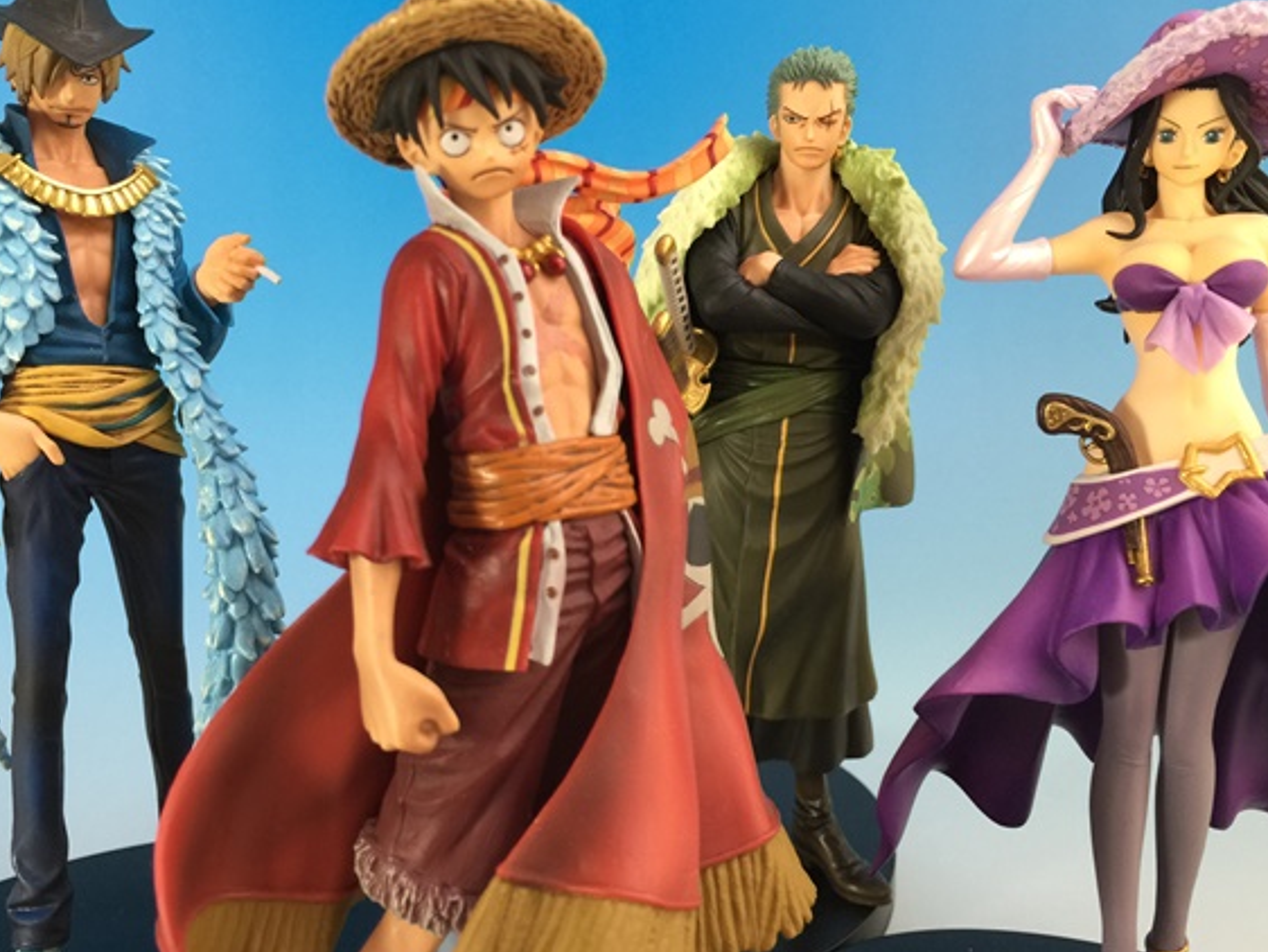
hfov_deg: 55.3
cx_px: 629
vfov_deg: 43.0
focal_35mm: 33
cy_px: 487
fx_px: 1209
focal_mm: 4.15
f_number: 2.2
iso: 80
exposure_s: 1/17
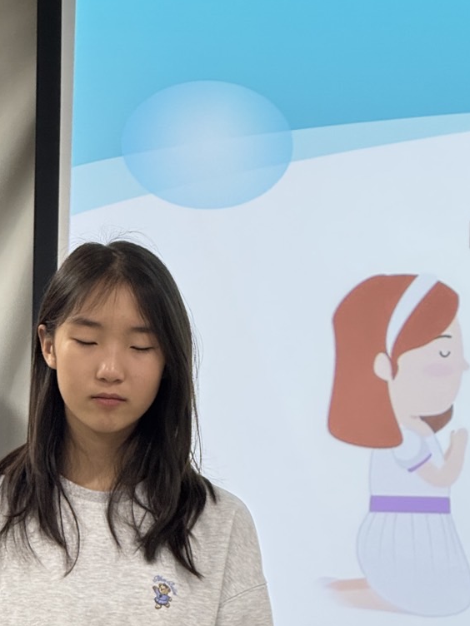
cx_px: 118
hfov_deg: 11.3
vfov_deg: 15.0
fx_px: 2372
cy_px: 396
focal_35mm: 131
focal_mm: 9
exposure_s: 1/60
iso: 160
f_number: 2.8
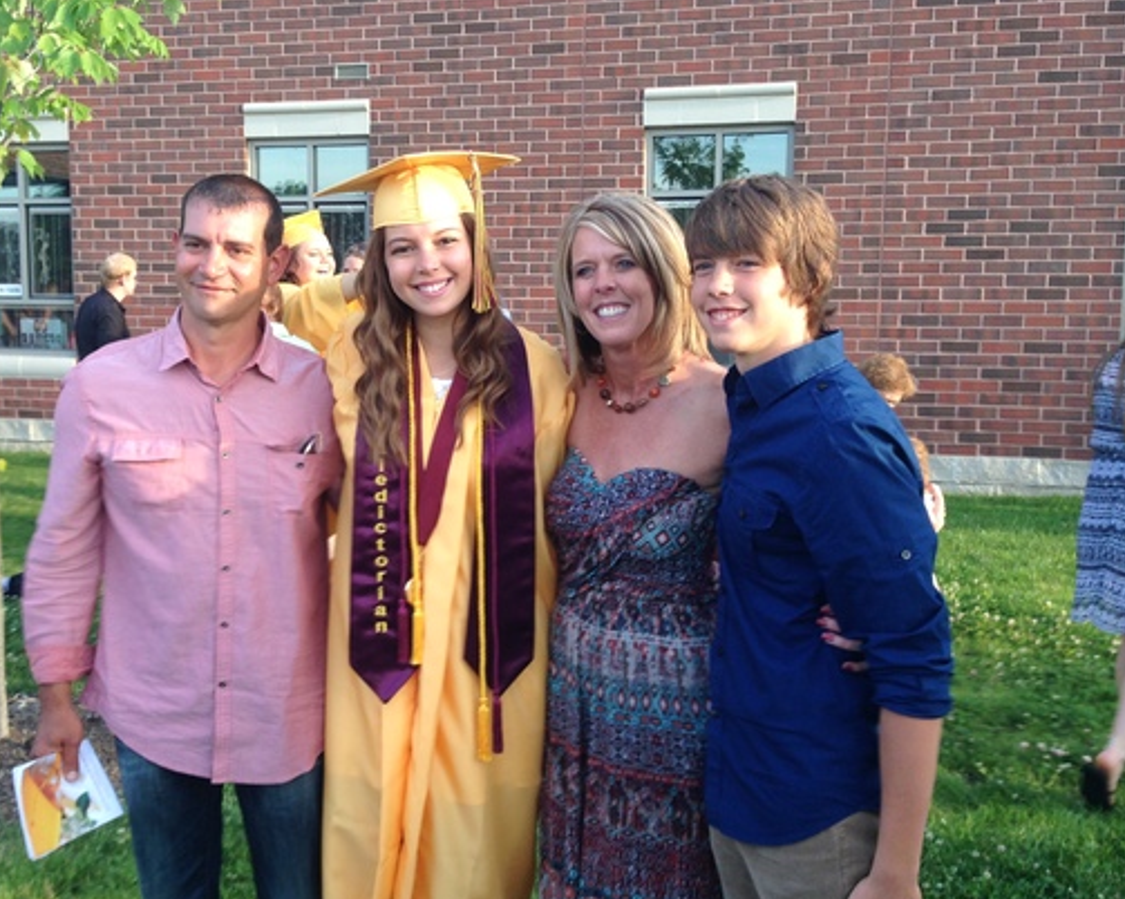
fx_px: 1365
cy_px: 447
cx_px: 472
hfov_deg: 44.7
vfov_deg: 36.5
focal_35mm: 41
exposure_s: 1/128
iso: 50
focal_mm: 4.12
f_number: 2.4
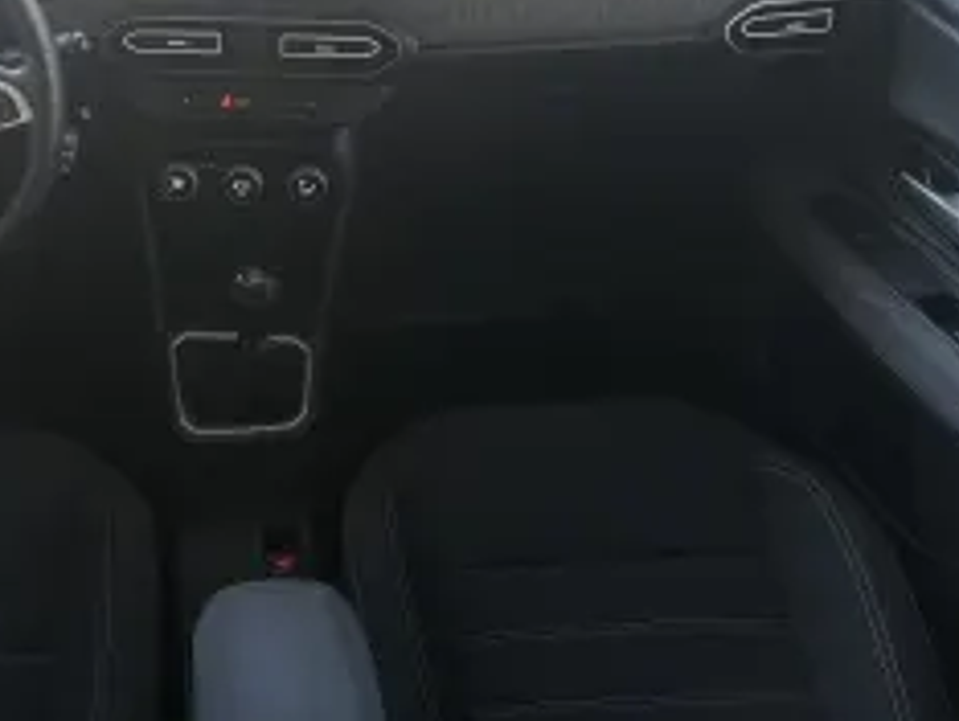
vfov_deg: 36.0
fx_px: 1109
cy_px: 311
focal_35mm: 40
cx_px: 234
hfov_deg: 45.1
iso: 125
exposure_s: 1/120
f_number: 1.6
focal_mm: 5.96
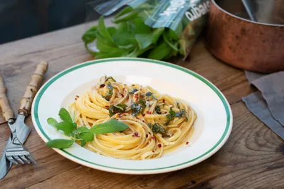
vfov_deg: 25.0
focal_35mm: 54
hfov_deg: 36.9
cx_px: 142
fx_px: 426
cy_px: 94
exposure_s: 1/250
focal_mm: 54
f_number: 4.5
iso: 640
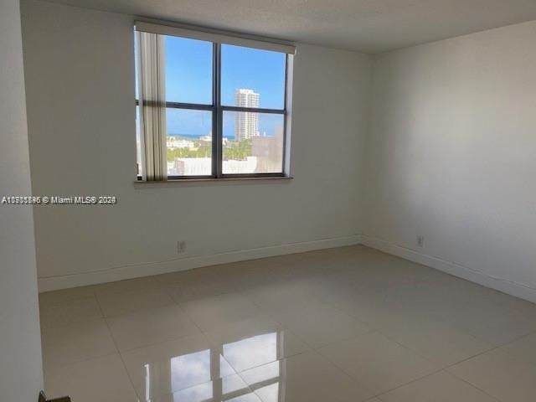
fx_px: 403
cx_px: 268
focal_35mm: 26
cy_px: 201
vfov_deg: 53.1
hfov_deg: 67.3
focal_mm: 4.25
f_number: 1.8
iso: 32
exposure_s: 1/248
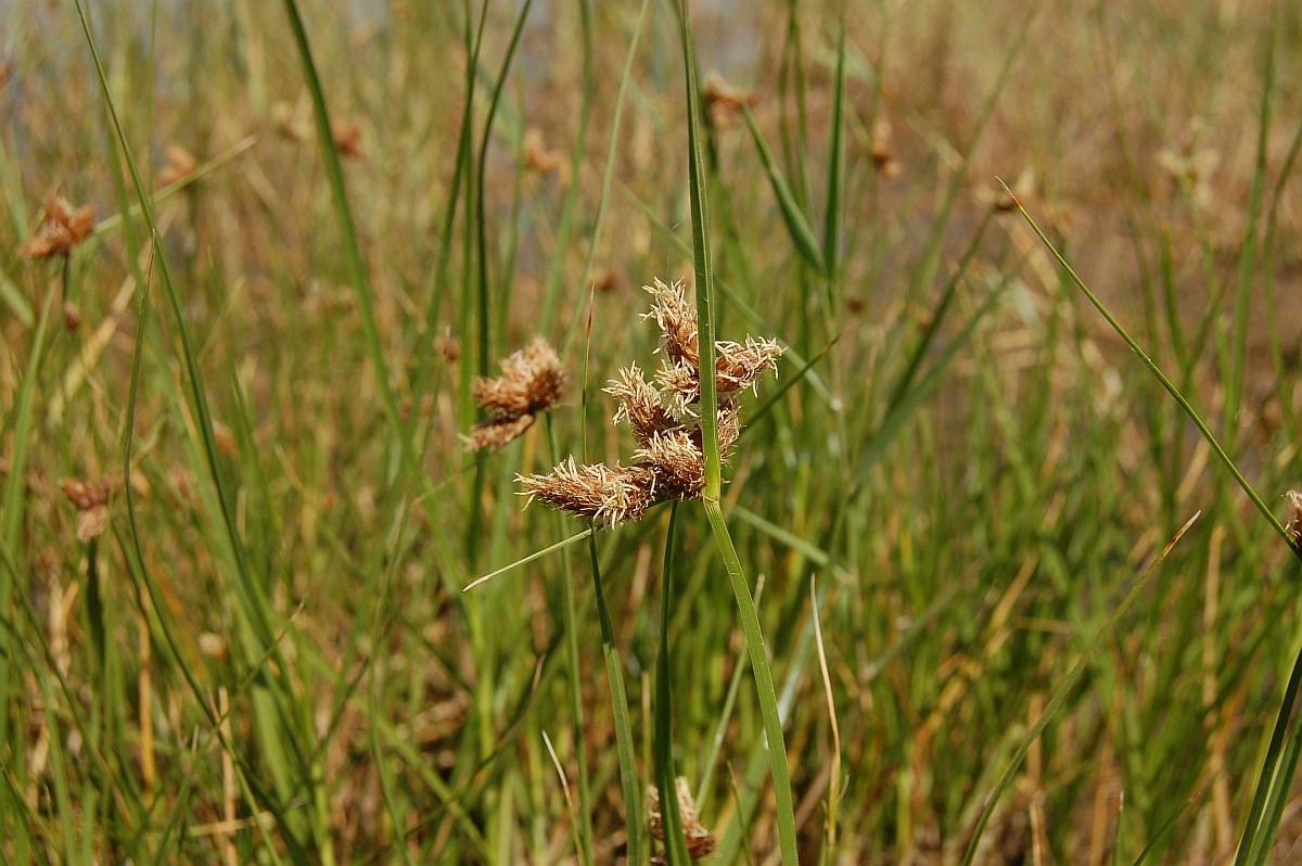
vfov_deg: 29.8
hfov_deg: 43.6
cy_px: 433
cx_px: 651
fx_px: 1626
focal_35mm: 45
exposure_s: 1/500
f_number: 8
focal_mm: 30
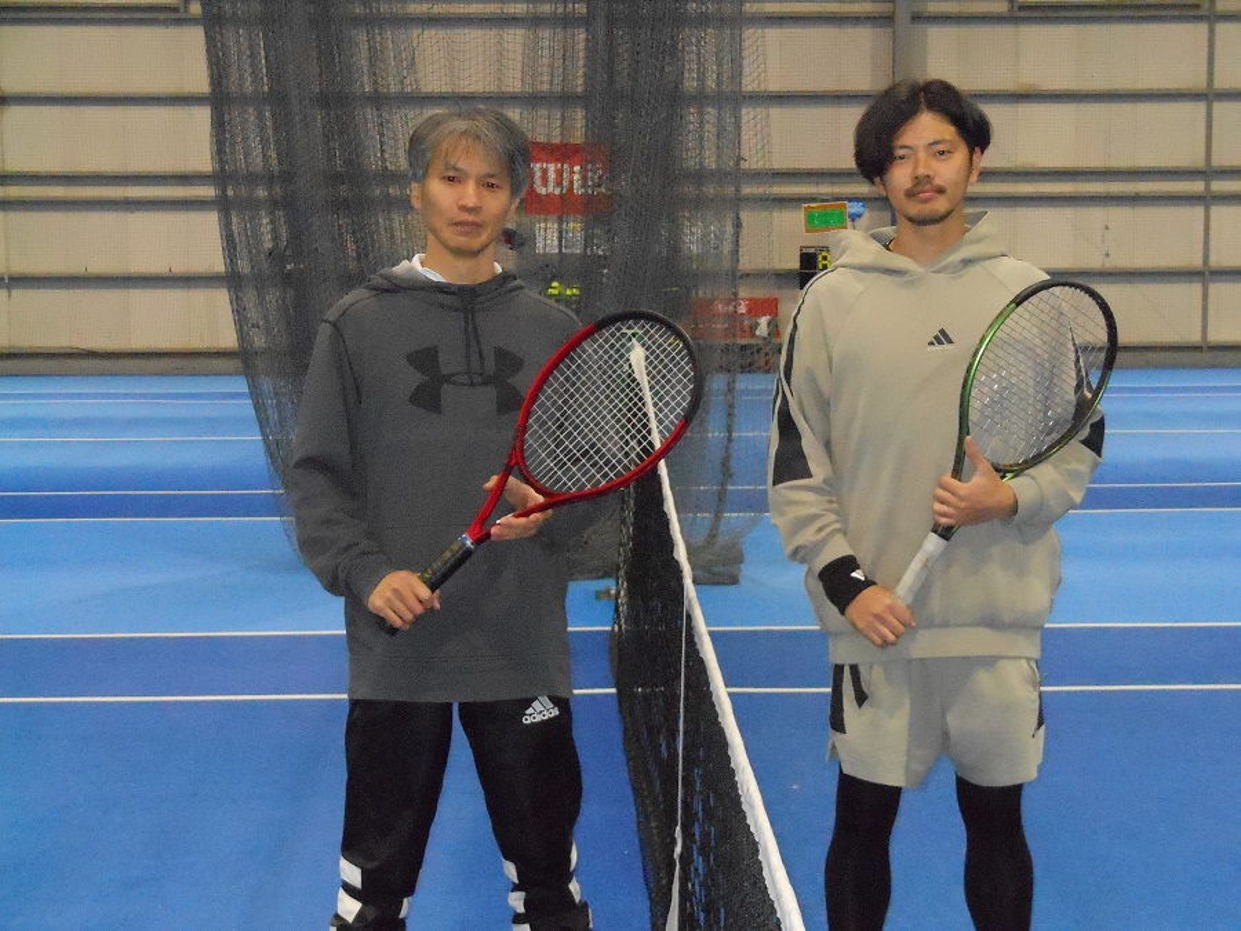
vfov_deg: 19.4
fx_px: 2725
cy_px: 466
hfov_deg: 25.7
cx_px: 620
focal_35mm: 76
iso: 1600
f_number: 4.4
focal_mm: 13.6
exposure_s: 1/60
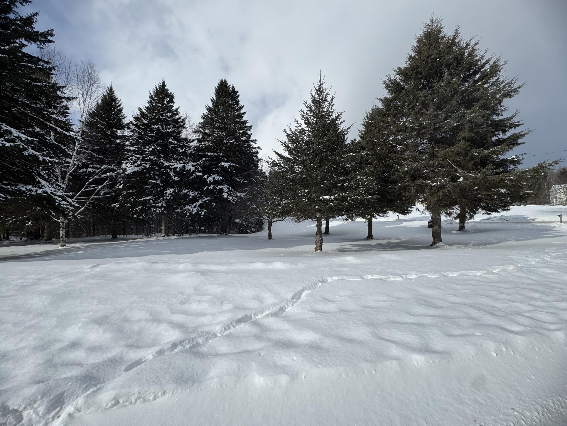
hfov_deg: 102.1
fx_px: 229
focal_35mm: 14
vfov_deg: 85.7
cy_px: 213
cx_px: 284
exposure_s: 1/4132
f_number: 2.2
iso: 50
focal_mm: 2.22
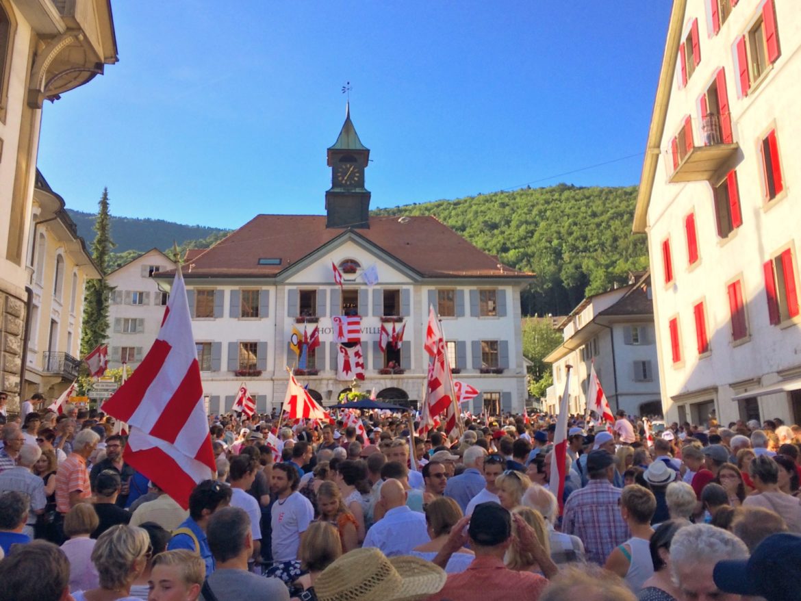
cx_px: 400
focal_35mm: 29
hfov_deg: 61.6
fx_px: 671
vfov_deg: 48.2
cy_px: 300
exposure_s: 1/933
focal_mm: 4.15
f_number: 2.2
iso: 32
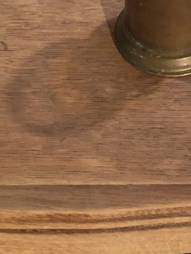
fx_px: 802
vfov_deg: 16.0
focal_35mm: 109
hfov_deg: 13.4
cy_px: -162
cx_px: 186
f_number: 2.2
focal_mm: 4.15
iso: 200
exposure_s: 1/20
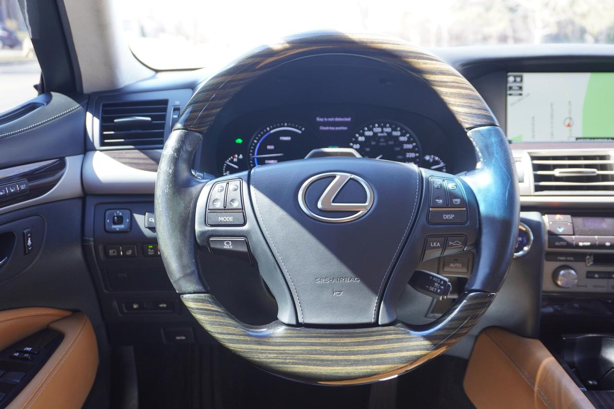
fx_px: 614
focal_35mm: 36
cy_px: 204
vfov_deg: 36.9
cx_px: 307
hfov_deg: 53.1
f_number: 4.5
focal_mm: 24
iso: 320
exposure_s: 1/60
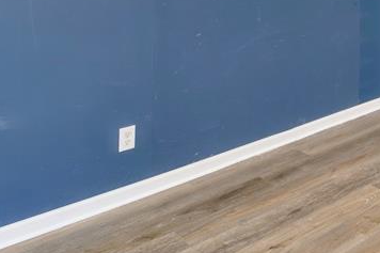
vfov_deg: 25.7
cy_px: -62
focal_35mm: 46
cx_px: 459
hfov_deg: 34.2
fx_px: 485
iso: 100
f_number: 5.6
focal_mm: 16
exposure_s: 1/3.33
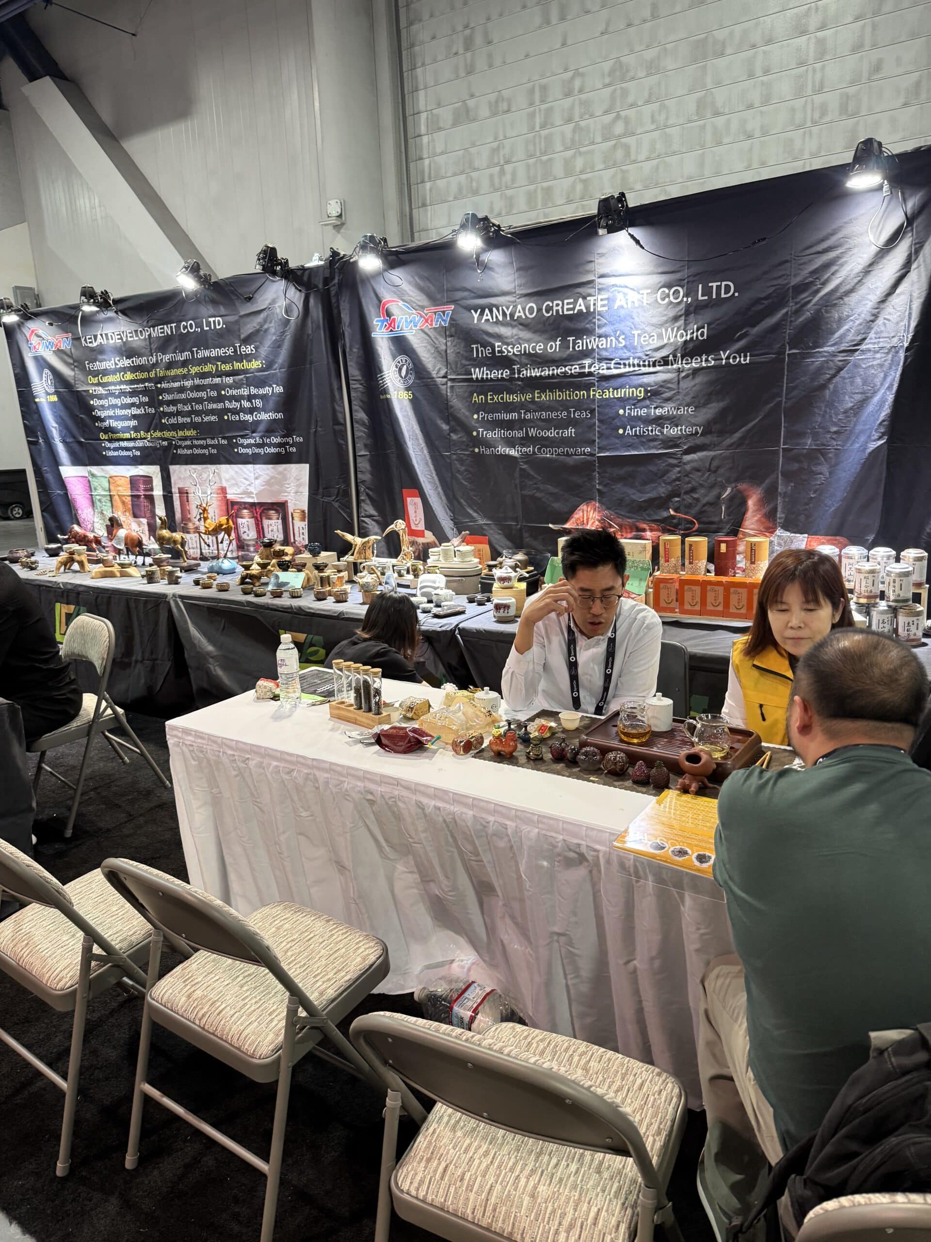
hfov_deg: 56.8
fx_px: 861
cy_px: 621
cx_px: 466
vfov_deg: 71.6
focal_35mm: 24
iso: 200
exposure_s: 1/60
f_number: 1.78
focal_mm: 6.76
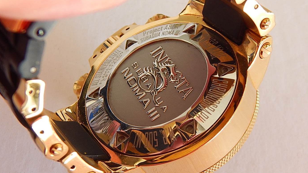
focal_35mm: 68
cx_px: 169
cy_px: 95
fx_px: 555
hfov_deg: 31.0
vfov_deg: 17.7
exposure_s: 1/50
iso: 125
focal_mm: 9.7
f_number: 3.8
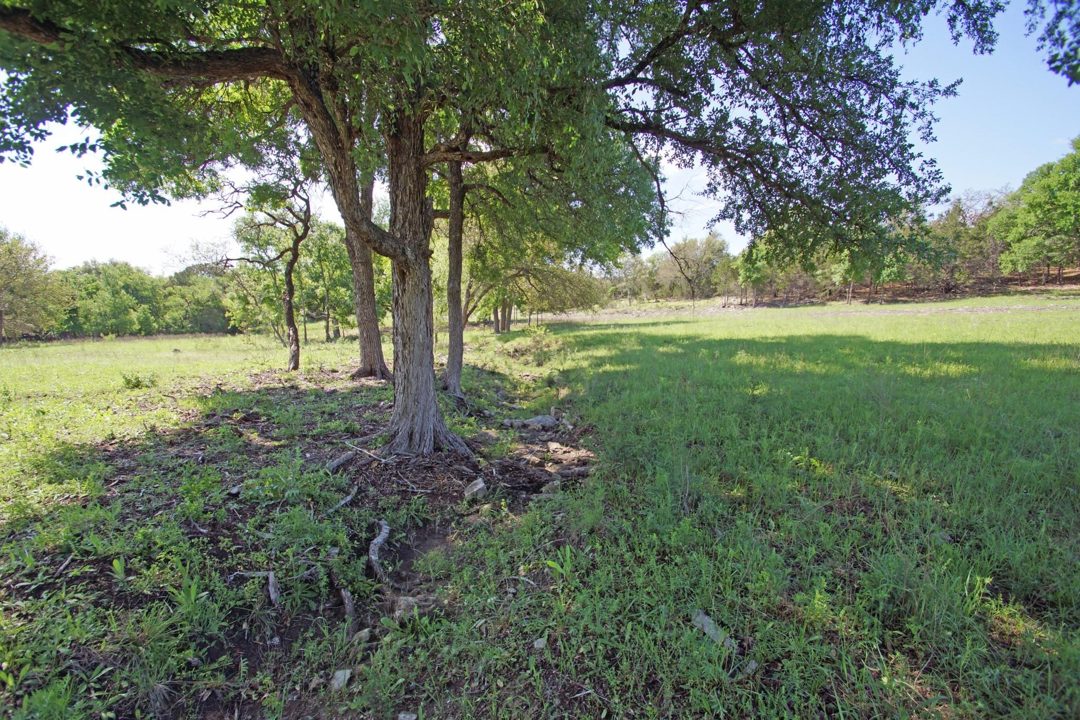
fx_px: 450
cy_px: 360
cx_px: 540
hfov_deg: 100.4
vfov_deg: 77.3
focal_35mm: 15
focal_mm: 10
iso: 100
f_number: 4.5
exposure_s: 1/250
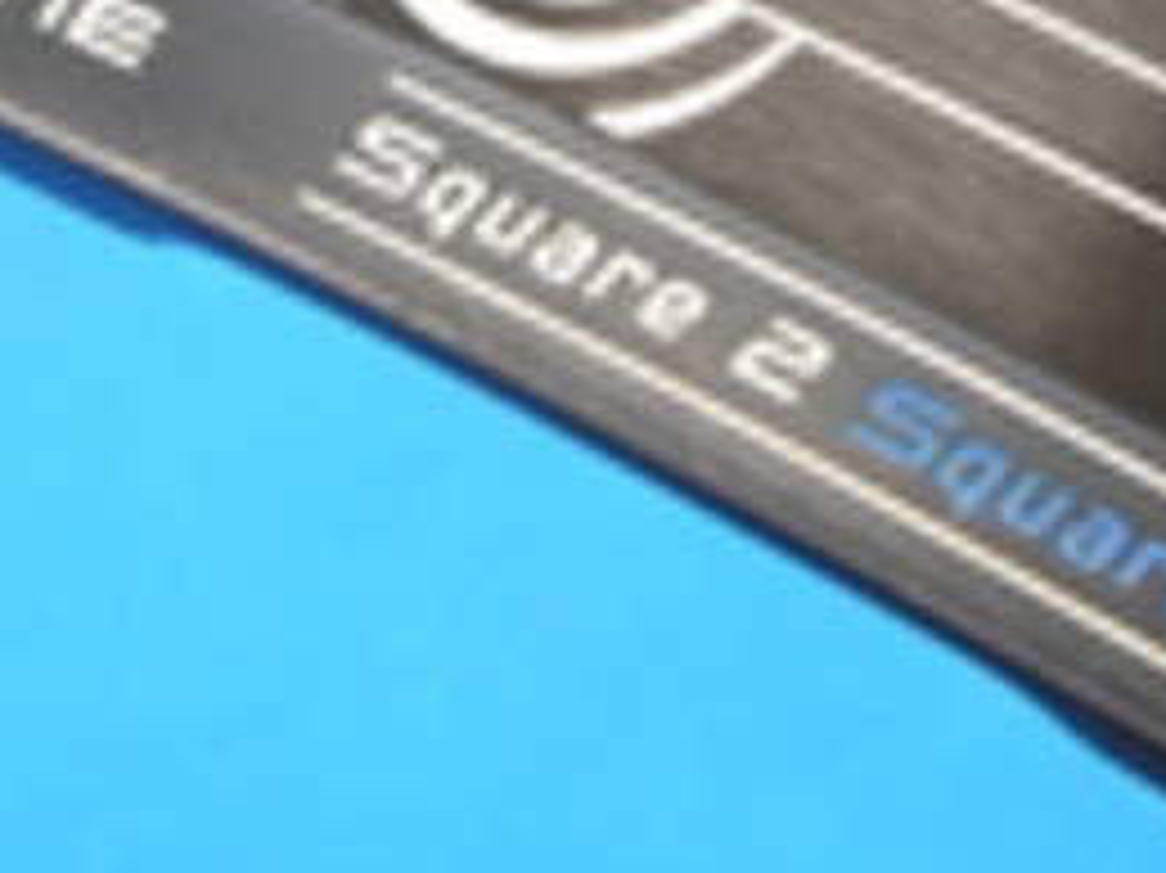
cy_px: 90
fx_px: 5656
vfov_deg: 8.8
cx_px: 860
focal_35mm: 168
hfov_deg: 11.7
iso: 640
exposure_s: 1/80
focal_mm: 34
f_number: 5.2
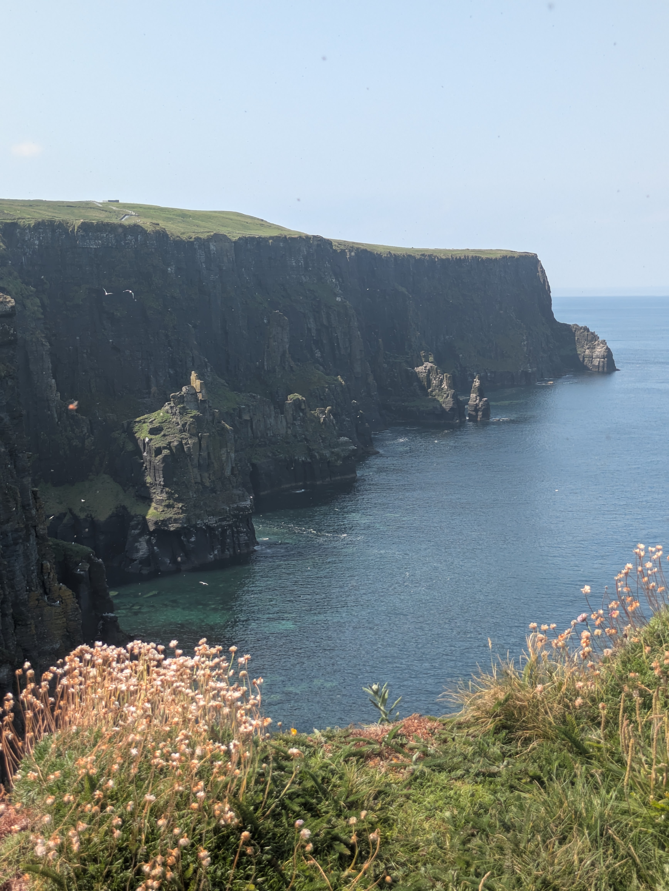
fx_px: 1313
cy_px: 446
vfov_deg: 37.5
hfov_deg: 28.6
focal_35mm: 51
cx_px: 334
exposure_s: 1/1060
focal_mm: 5.43
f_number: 1.89
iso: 46
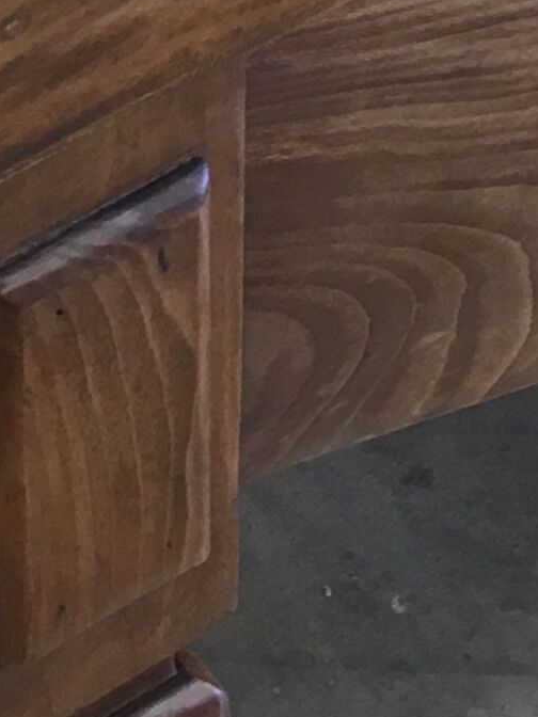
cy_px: -556
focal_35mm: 174
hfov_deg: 8.5
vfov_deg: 10.7
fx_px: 3606
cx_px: 58
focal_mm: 4.15
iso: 100
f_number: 2.2
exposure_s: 1/33
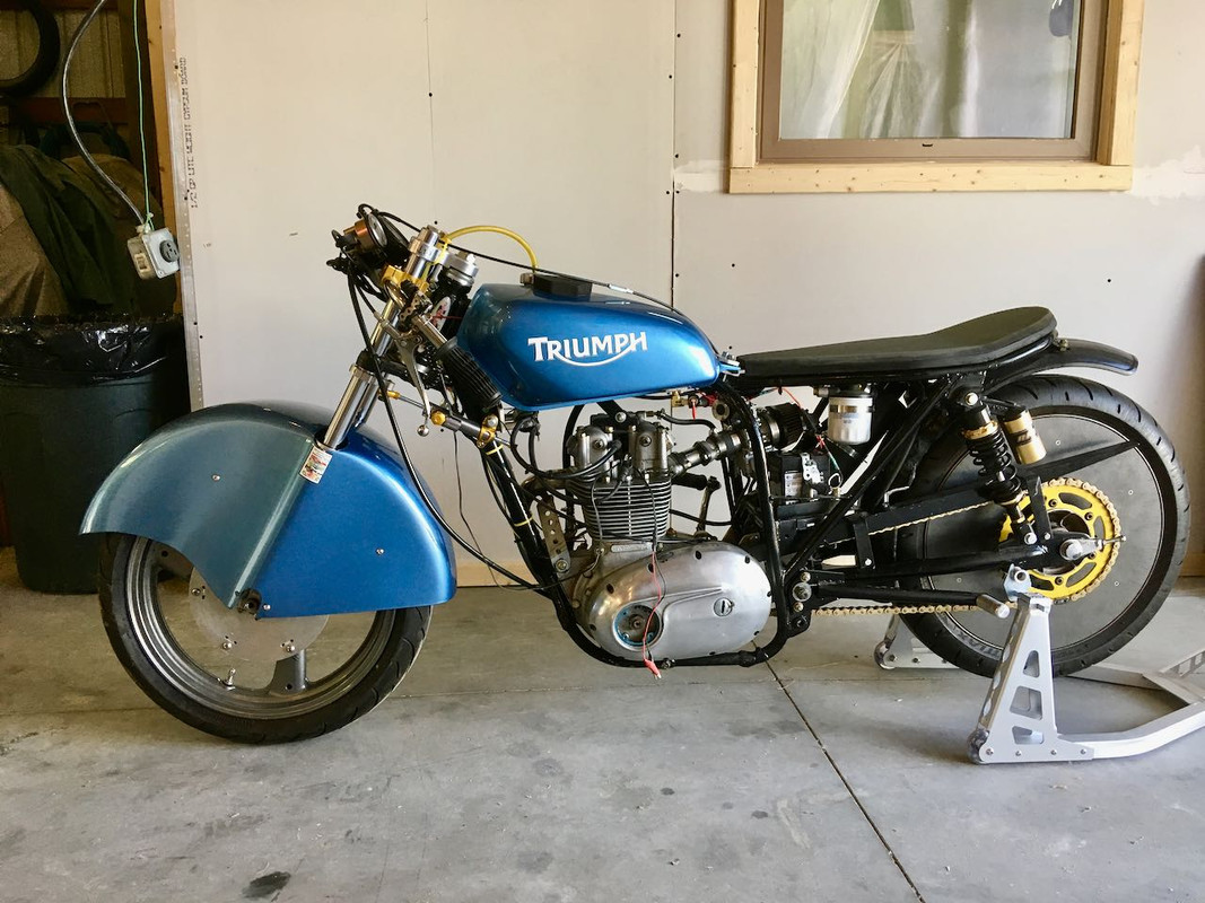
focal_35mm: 29
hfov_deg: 61.7
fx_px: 1009
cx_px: 602
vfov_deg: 48.2
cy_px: 452
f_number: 2.2
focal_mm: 4.15
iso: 40
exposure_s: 1/30
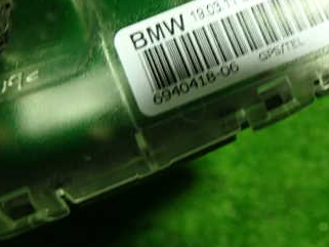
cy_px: 55
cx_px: 247
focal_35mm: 56
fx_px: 532
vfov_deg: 25.7
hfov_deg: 33.6
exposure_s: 1/30
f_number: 2.3
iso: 200
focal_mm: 5.4
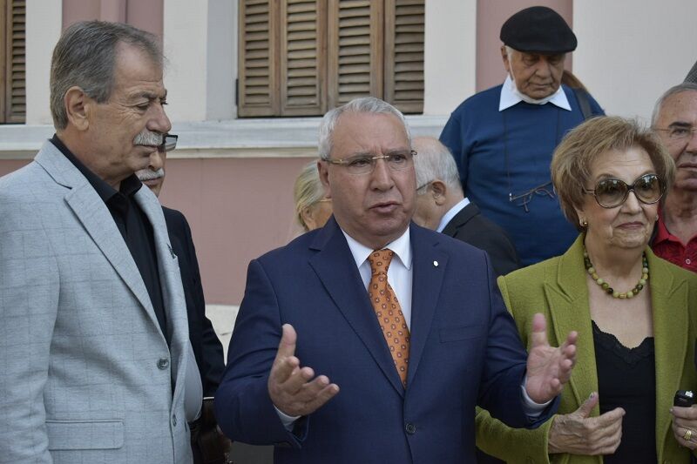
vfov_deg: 20.2
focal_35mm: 68
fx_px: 1307
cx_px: 348
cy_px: 232
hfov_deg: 29.9
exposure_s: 1/250
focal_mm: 45
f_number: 5
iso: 450
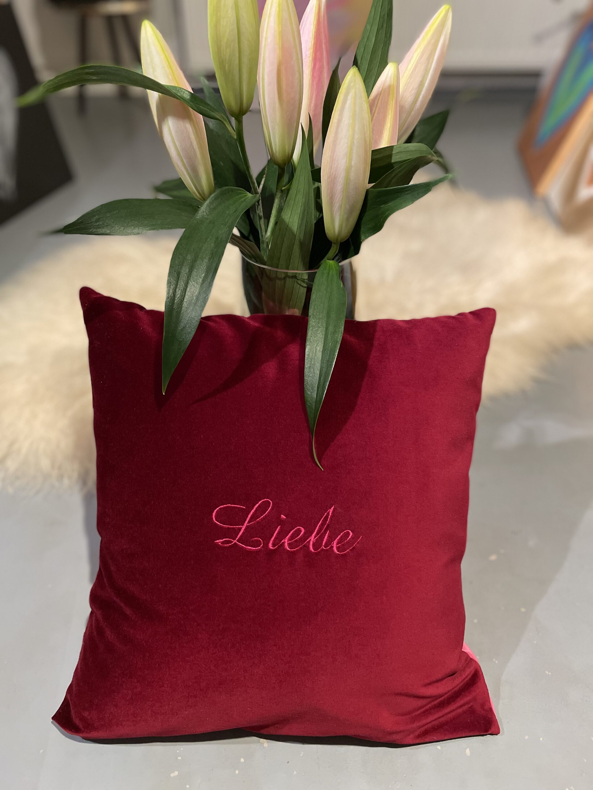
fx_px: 594
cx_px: 296
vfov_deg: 67.3
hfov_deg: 53.1
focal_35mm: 26
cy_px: 395
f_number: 1.6
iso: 400
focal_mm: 4.2
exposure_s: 1/33
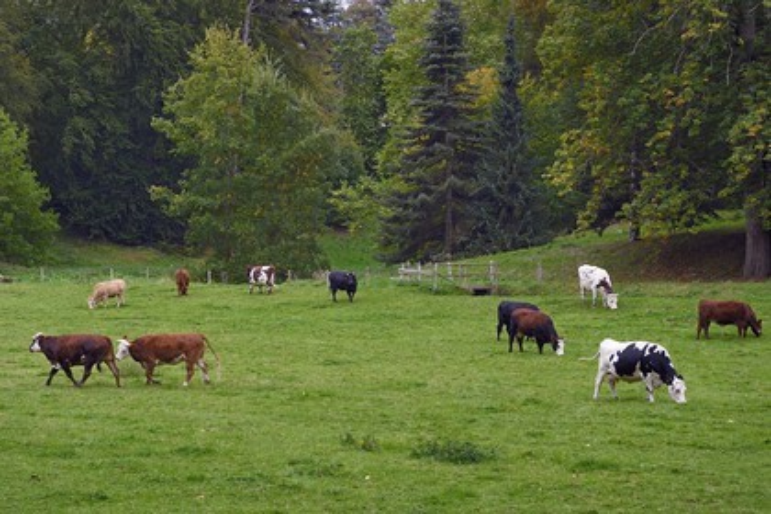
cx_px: 386
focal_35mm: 70
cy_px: 257
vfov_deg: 19.5
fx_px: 1499
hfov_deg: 28.8
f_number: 5.6
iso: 200
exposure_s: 1/160
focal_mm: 70
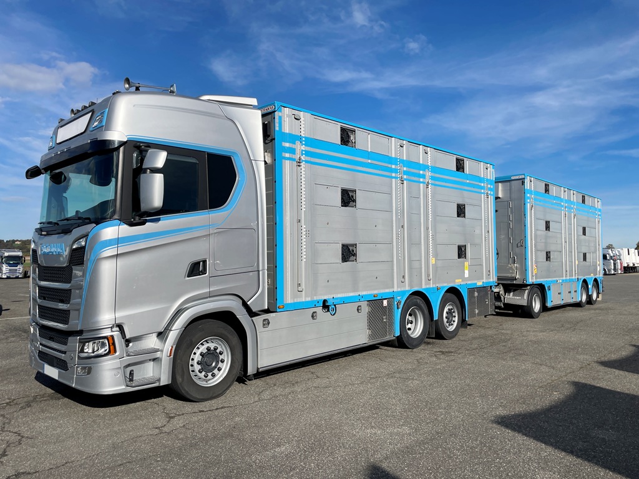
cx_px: 320
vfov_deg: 53.1
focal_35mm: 26
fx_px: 480
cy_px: 240
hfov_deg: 67.3
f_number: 1.6
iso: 32
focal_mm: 4.2
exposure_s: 1/6135
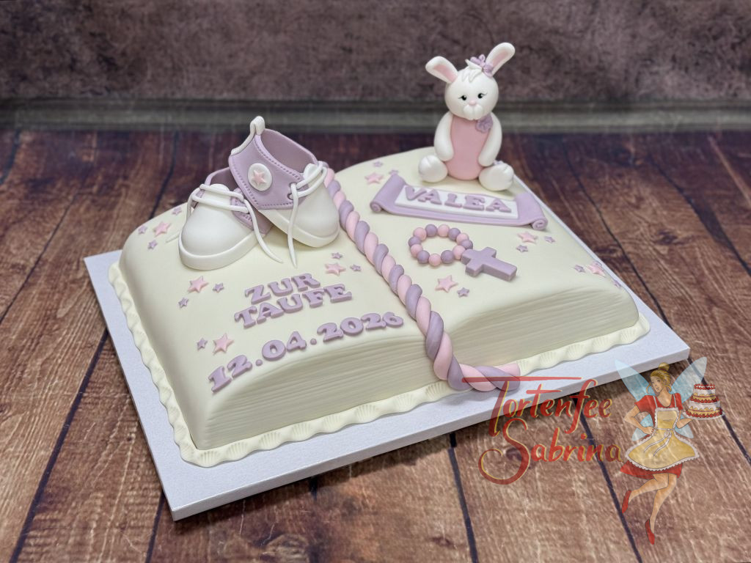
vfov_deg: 30.3
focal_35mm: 48
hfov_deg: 39.7
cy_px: 282
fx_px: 1041
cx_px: 376
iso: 100
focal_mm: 6.76
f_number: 1.78
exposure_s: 1/100
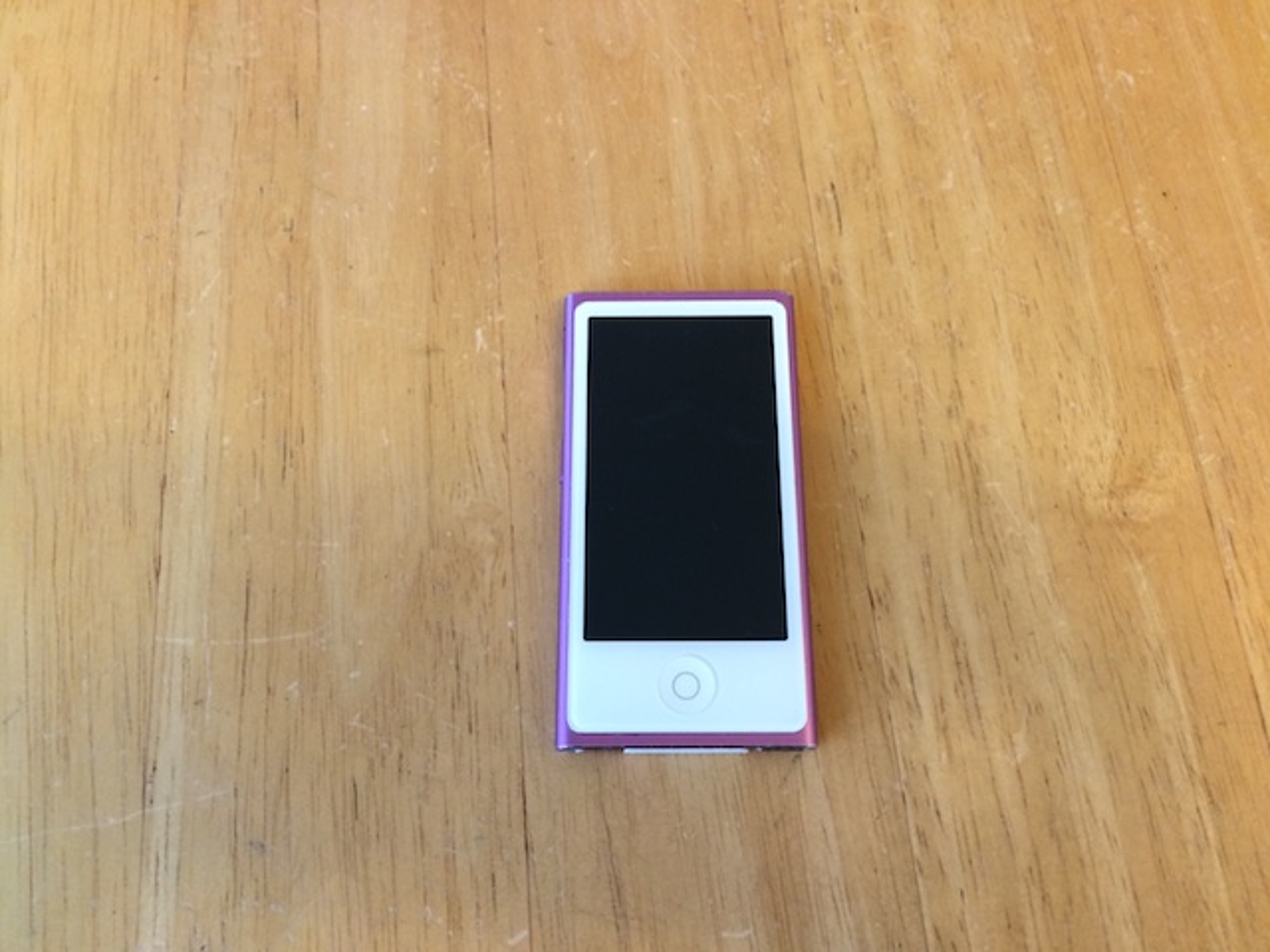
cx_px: 635
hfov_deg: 61.7
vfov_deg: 48.2
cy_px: 476
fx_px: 1064
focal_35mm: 29
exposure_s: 1/30
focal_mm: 4.15
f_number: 2.2
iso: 64
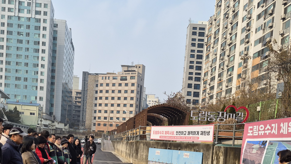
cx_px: 123
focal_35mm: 42
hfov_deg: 48.2
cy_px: 154
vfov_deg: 27.1
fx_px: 324
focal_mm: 5.4
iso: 80
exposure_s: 1/2592
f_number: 1.8
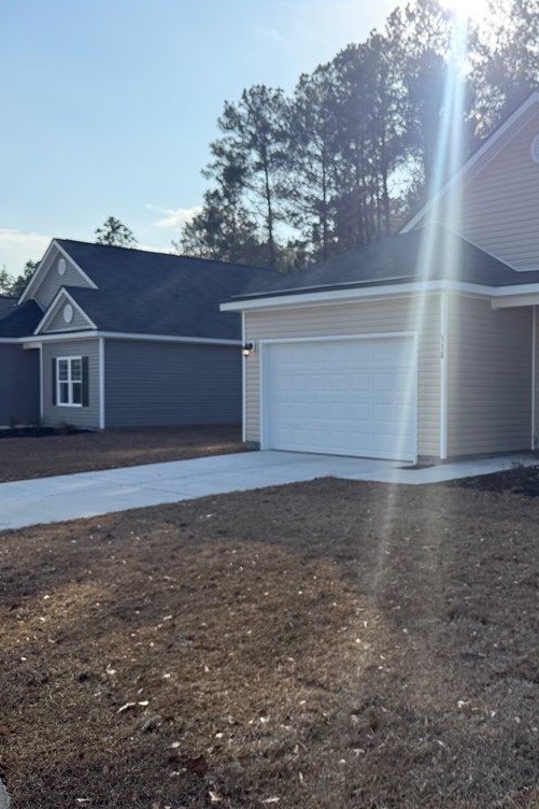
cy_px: 409
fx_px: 764
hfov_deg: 36.8
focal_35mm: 34
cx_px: 468
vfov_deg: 55.8
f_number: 1.78
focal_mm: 6.76
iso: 125
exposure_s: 1/6173
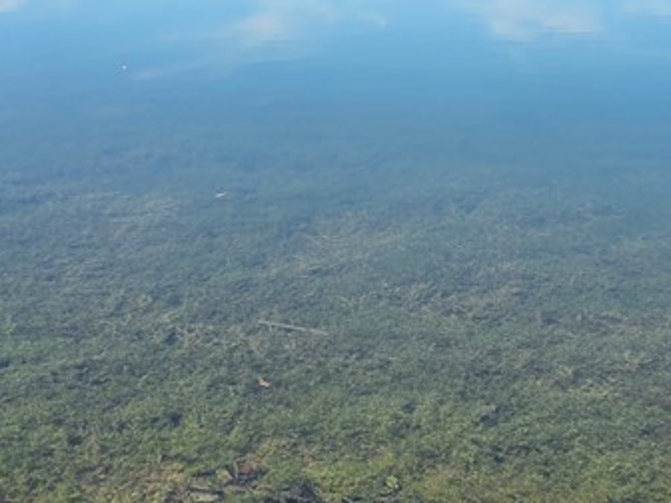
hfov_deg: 27.6
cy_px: 12
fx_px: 1357
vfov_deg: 20.4
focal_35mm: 70
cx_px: 433
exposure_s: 1/730
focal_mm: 6.3
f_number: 1.7
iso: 12
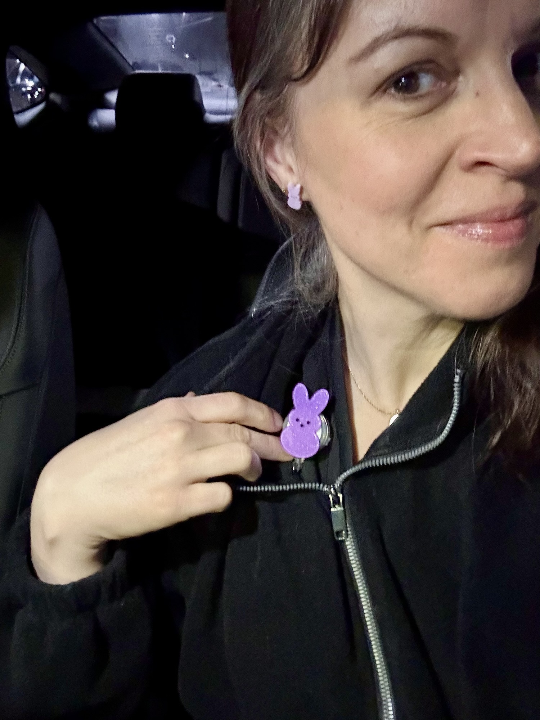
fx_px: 624
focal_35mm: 30
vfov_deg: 60.0
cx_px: 270
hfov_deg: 46.8
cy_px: 360
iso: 500
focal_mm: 2.69
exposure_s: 1/20
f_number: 1.9
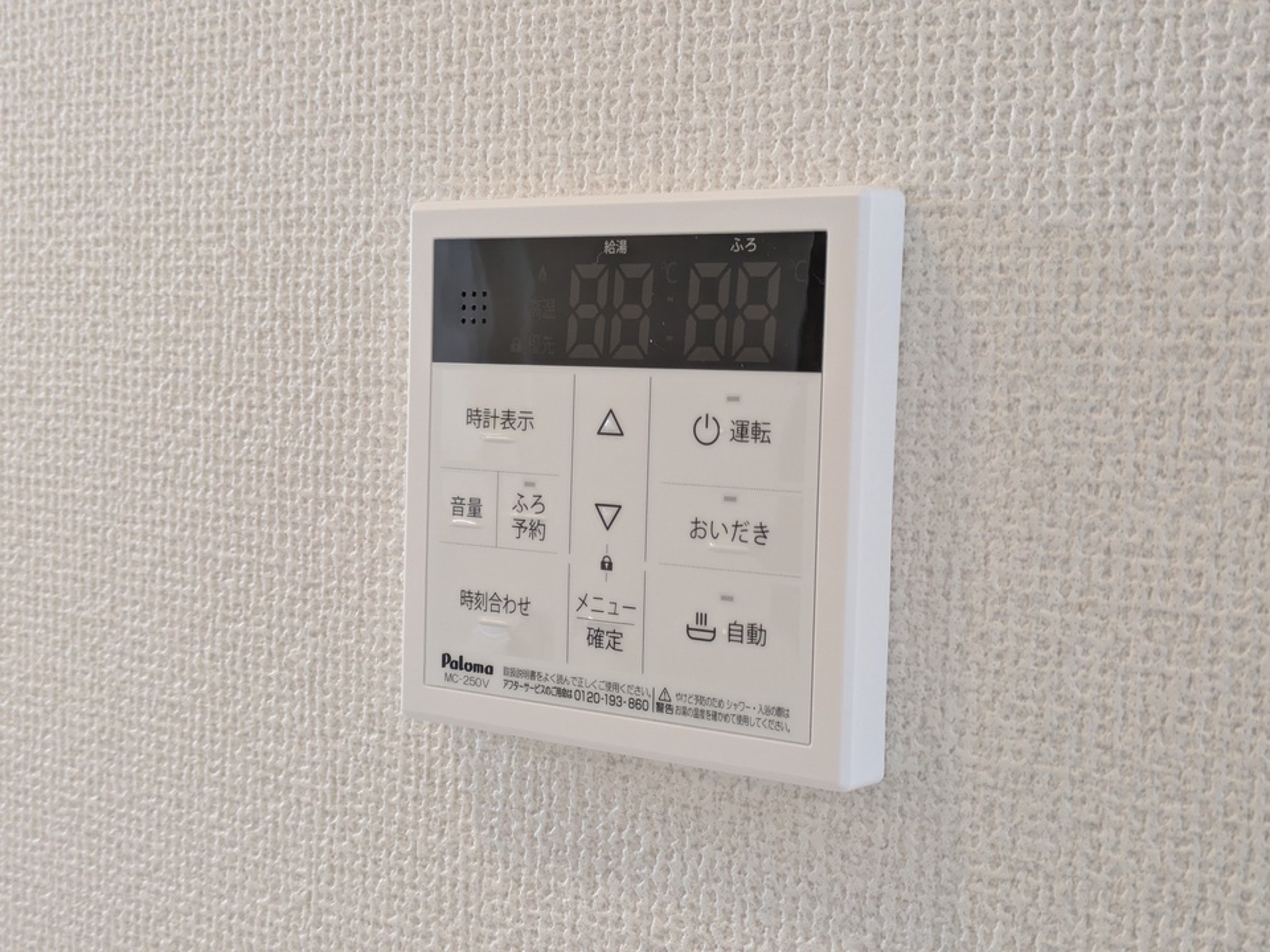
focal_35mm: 51
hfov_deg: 37.5
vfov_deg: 28.6
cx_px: 635
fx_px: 1871
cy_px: 476
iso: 146
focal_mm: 5.43
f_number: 1.89
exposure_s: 1/60
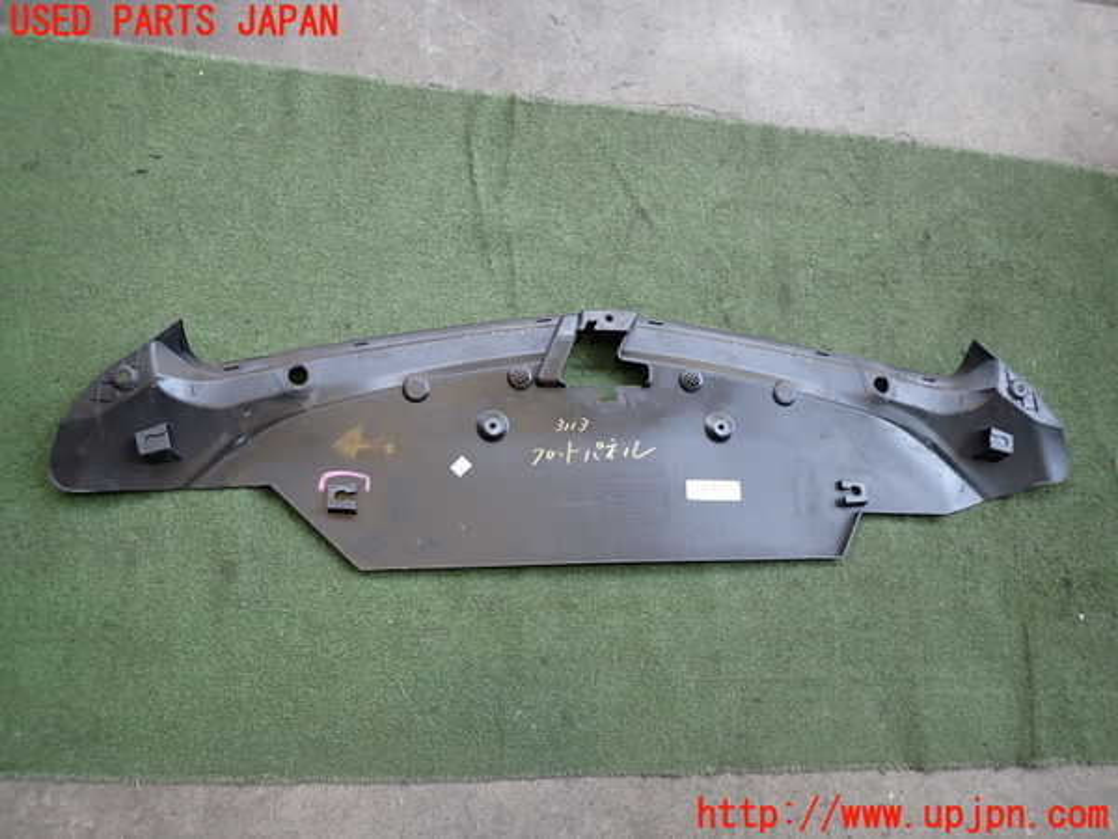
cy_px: 420
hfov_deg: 69.4
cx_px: 559
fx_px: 807
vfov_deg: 54.9
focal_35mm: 25
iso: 200
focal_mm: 4.5
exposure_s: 1/125
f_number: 2
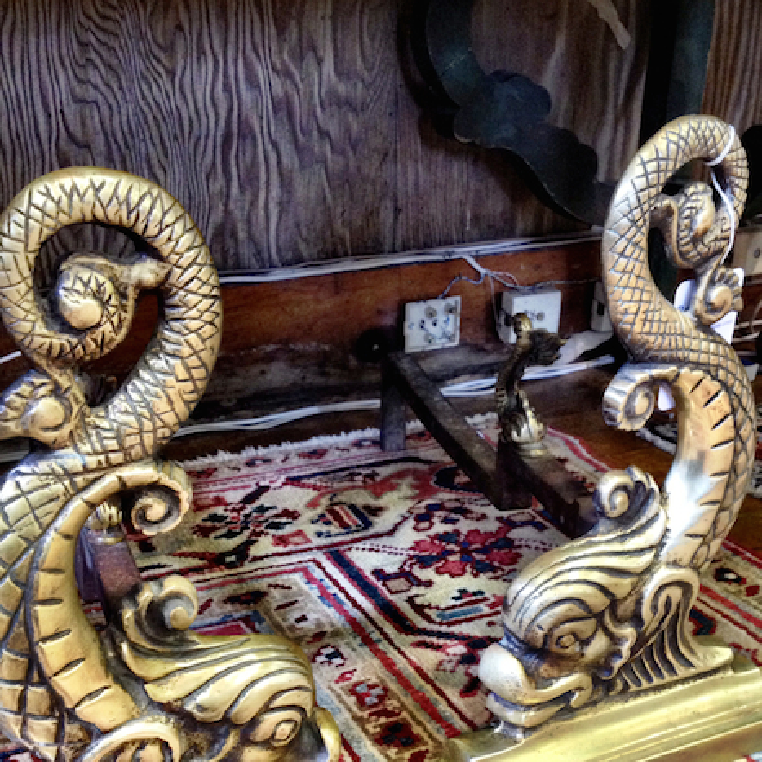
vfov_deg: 31.6
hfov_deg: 32.2
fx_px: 1320
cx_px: 370
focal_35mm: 53
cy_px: 576
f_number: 2.4
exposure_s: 1/20
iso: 160
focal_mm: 4.28
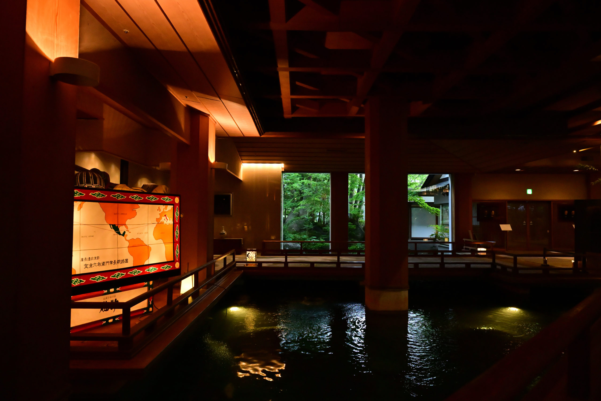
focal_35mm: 24
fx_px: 401
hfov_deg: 73.7
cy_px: 200
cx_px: 300
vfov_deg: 53.1
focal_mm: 24
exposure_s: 1/100
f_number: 5.6
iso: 6400
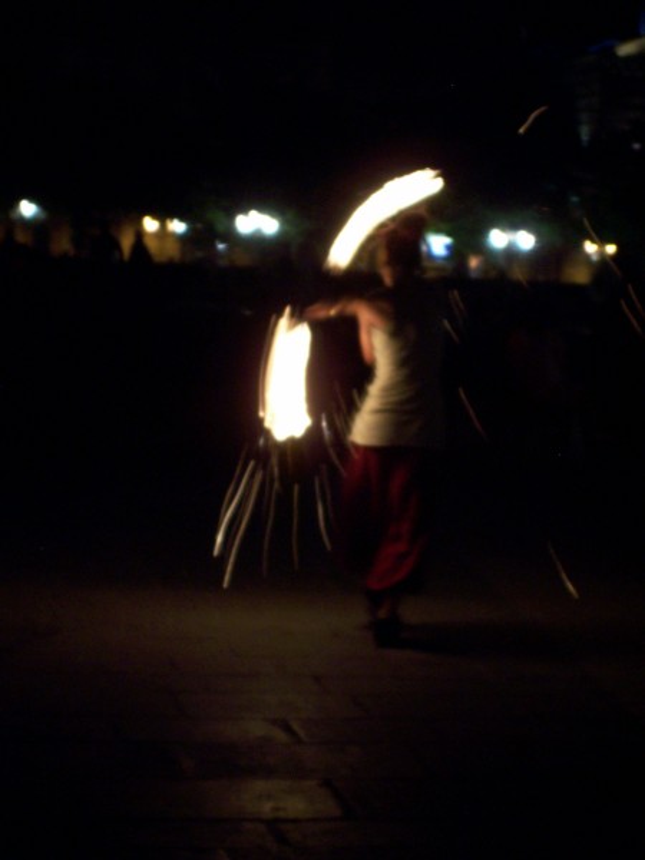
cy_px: 430
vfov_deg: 19.3
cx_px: 322
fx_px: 2534
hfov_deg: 14.5
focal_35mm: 102
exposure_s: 1/8
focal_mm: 16.8
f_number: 4.6
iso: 160
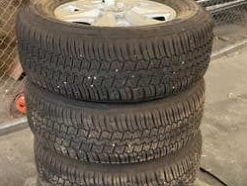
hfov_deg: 33.2
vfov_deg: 25.1
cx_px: 119
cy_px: 128
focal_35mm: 58
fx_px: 414
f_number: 1.8
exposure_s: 1/33
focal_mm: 3
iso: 250
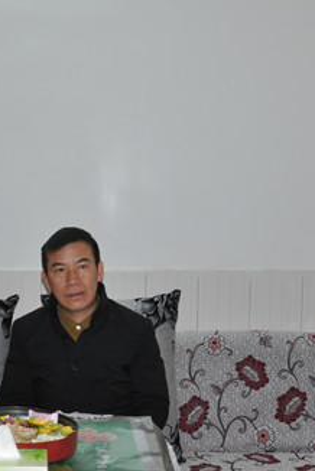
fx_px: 903
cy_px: 276
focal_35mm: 69
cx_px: 78
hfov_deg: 19.7
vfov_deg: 29.2
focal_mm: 25
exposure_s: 1/60
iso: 800
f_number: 4
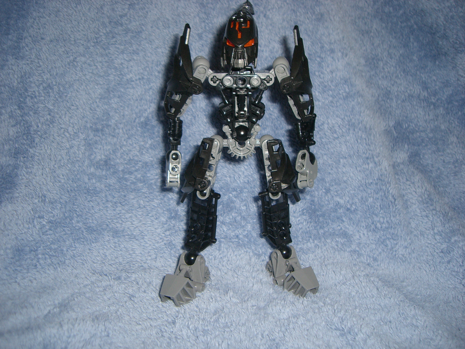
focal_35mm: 38
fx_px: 510
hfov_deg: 49.0
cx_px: 232
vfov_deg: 37.7
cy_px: 174
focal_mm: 6.2
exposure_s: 1/60
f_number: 2.7
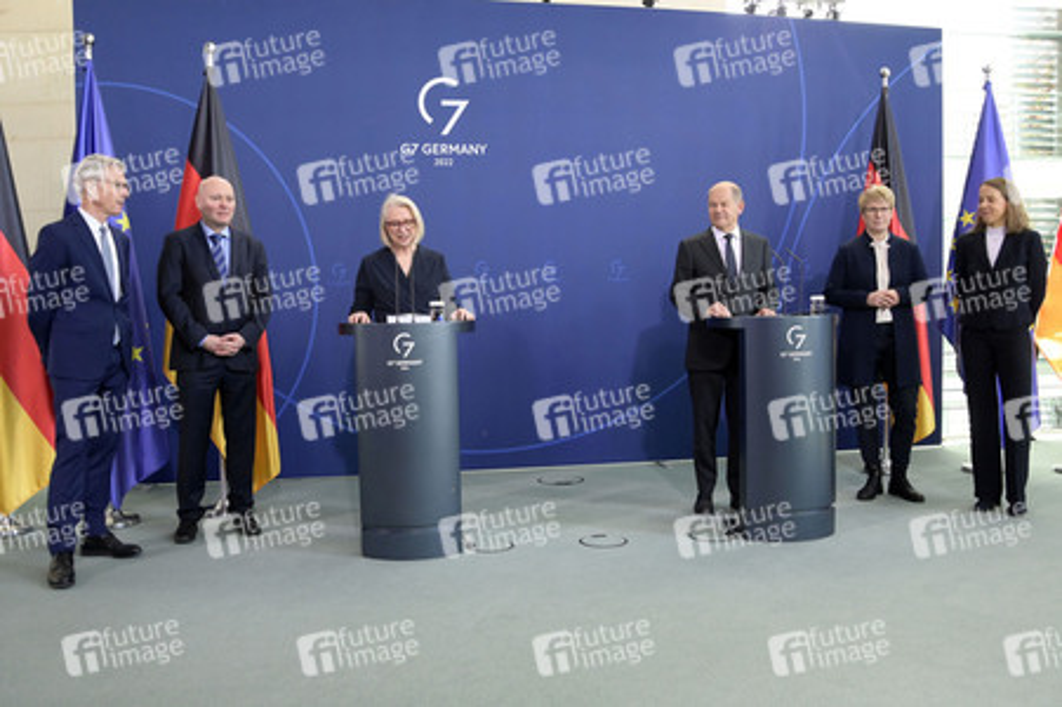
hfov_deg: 65.5
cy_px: 354
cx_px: 531
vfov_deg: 46.3
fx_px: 825
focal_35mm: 28
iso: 8000
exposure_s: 1/500
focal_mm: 28
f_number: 5.6
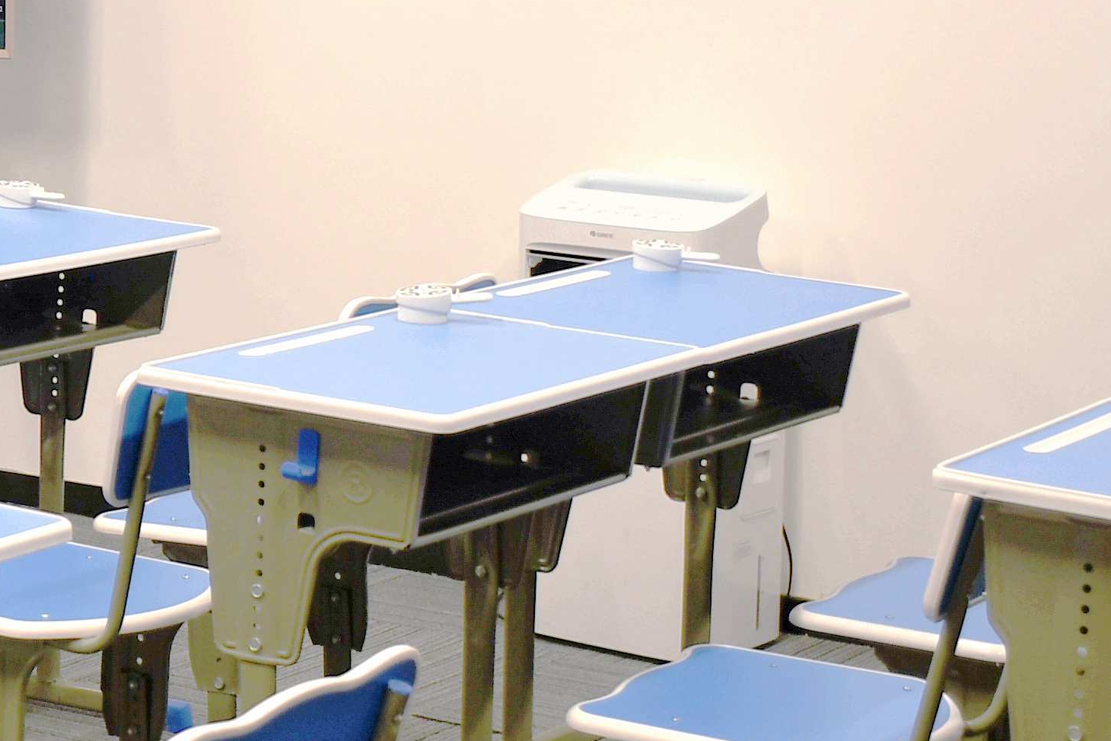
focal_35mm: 103
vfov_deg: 13.2
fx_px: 3178
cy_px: 43
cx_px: -431
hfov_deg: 18.2
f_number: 3.5
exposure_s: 1/30
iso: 100
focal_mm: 18
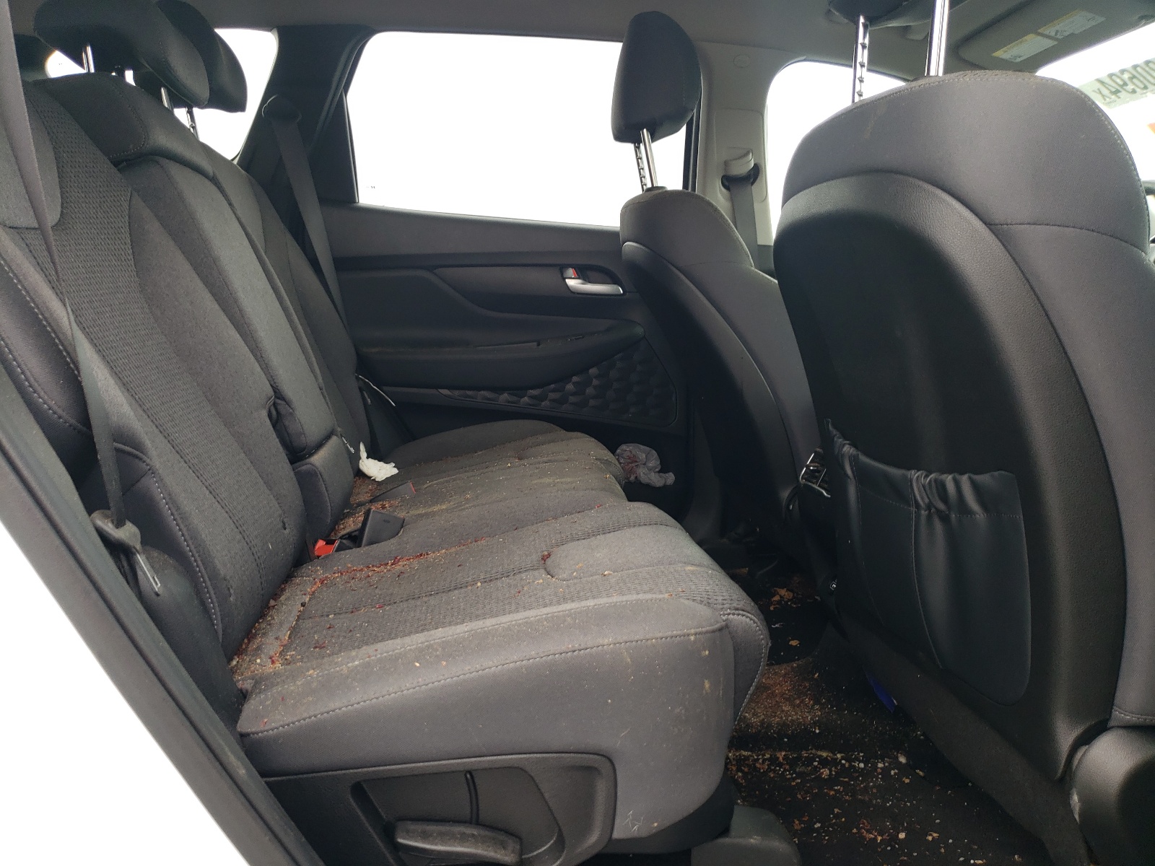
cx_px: 578
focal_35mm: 26
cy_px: 433
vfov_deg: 53.1
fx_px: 868
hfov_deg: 67.3
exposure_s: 1/147
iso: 50
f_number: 1.5
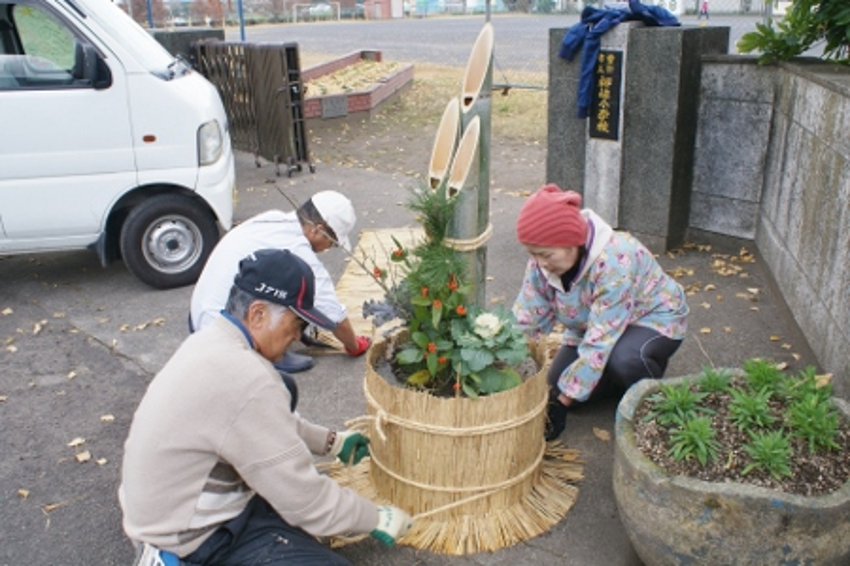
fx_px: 708
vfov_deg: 43.6
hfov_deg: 61.9
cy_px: 283
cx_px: 425
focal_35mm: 30
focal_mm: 20
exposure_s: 1/60
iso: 100
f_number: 6.3
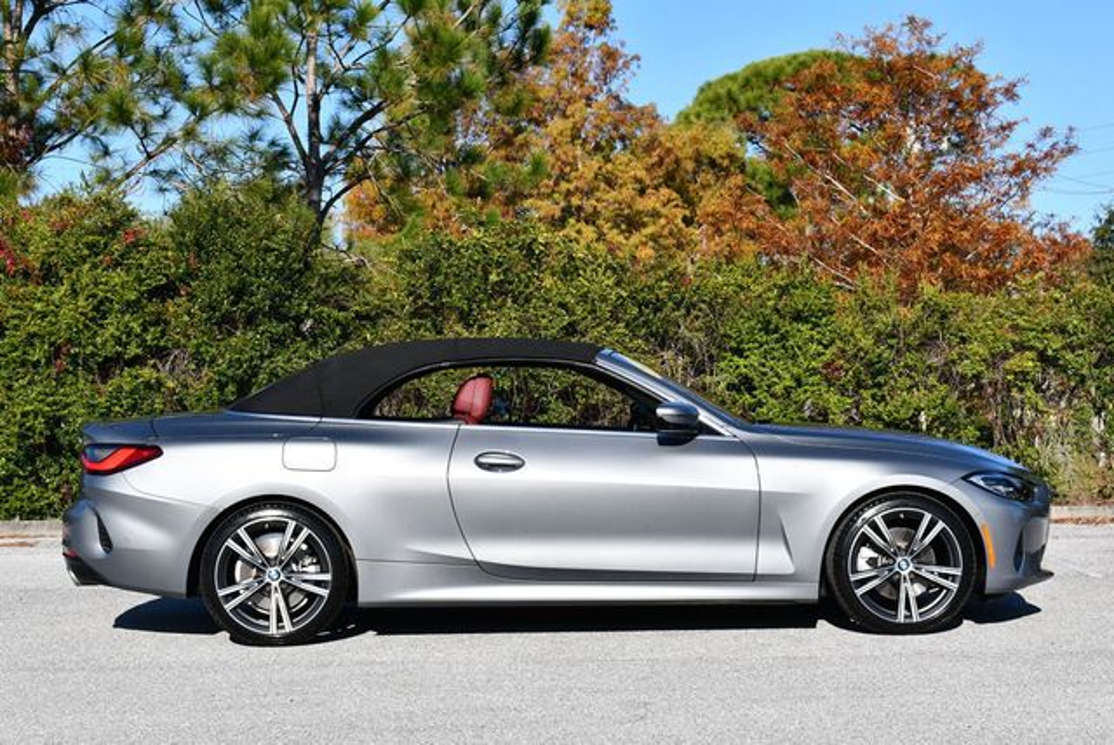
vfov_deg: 20.1
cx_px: 557
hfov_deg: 29.6
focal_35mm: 68
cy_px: 372
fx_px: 2106
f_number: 9
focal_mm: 34
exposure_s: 1/320
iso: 100
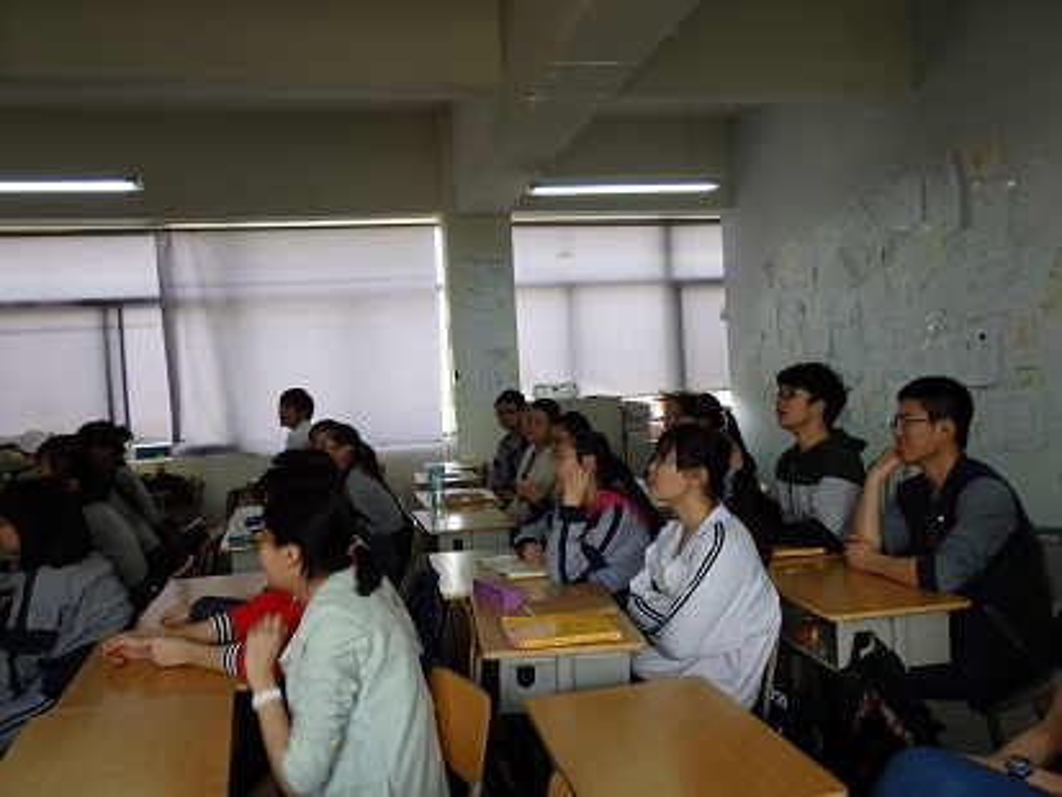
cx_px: 531
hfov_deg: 65.3
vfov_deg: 51.4
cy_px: 398
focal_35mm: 27
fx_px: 829
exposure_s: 1/50
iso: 100
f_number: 3.2
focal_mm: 5
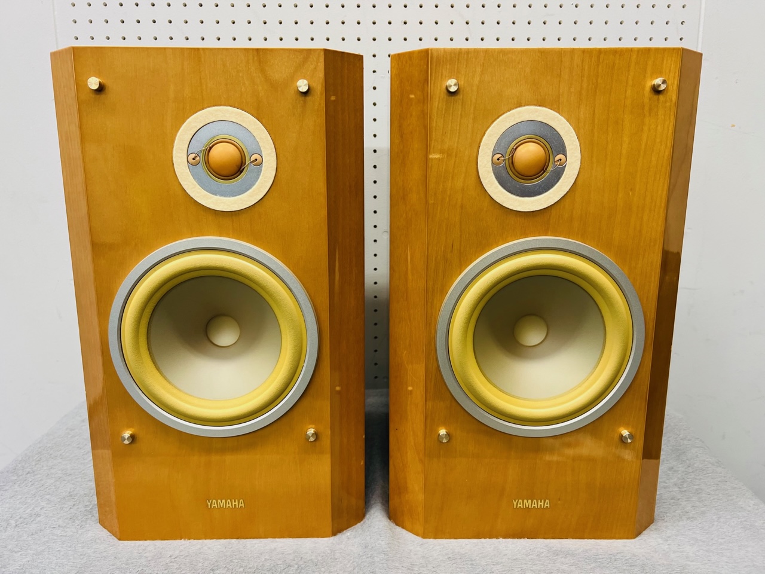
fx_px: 575
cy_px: 287
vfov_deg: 53.1
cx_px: 382
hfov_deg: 67.3
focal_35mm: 26
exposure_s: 1/100
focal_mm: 5.7
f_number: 1.5
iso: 100
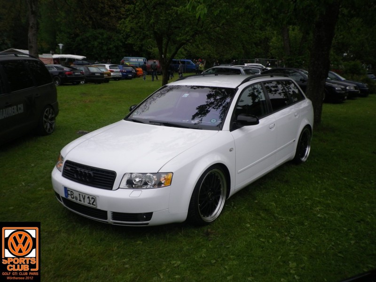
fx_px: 380
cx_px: 188
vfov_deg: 40.7
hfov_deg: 52.6
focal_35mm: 35
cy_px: 141
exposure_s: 1/250
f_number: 3.9
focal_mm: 6.4
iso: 80
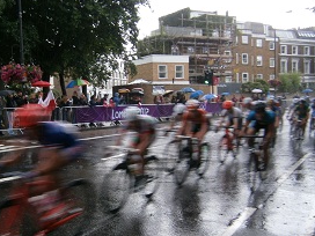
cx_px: 83
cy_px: 138
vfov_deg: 35.1
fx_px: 373
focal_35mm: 41
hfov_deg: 44.4
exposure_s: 1/60
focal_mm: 4.7
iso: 80
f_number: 2.8
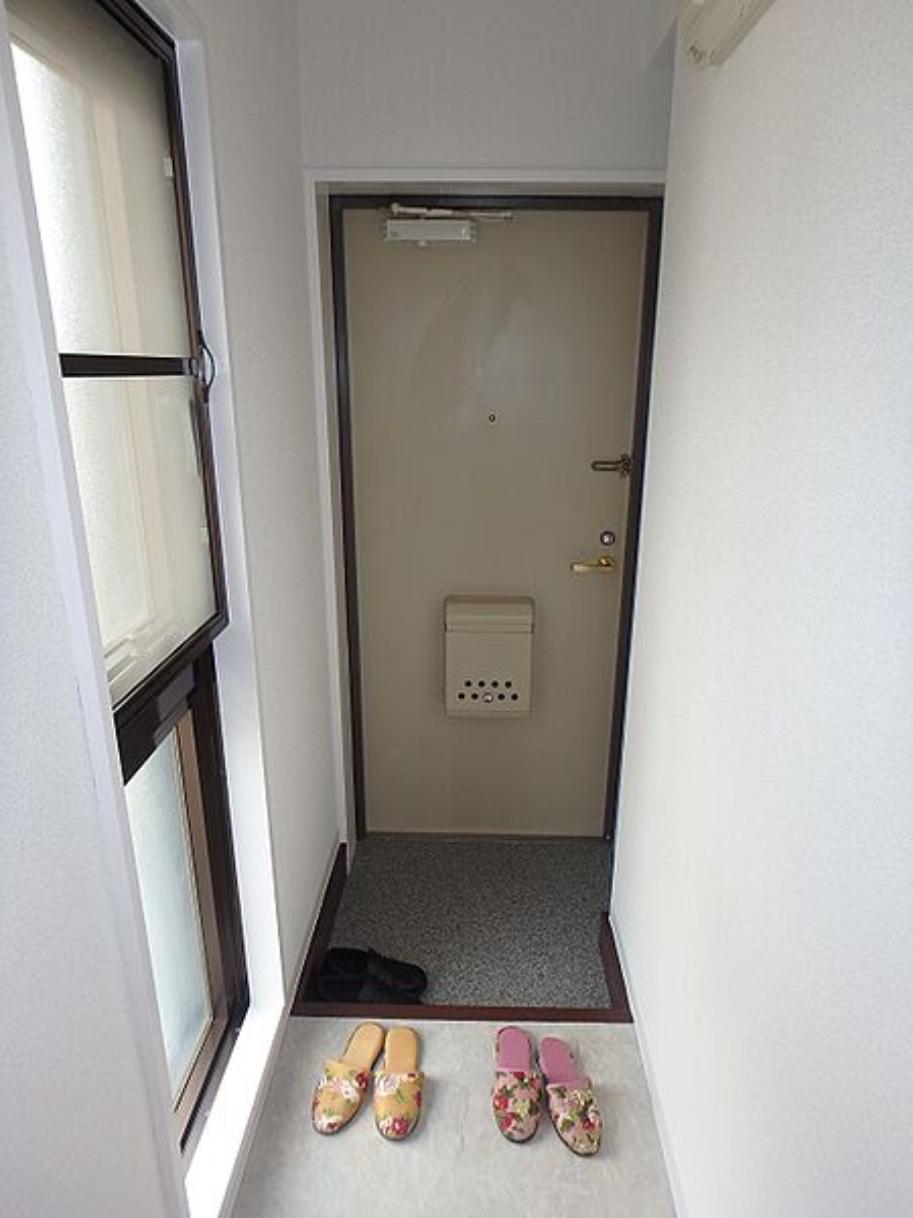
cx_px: 456
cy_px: 609
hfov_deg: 63.4
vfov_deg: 79.0
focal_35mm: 21
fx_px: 739
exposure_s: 1/60
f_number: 3.5
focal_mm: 3.7
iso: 125
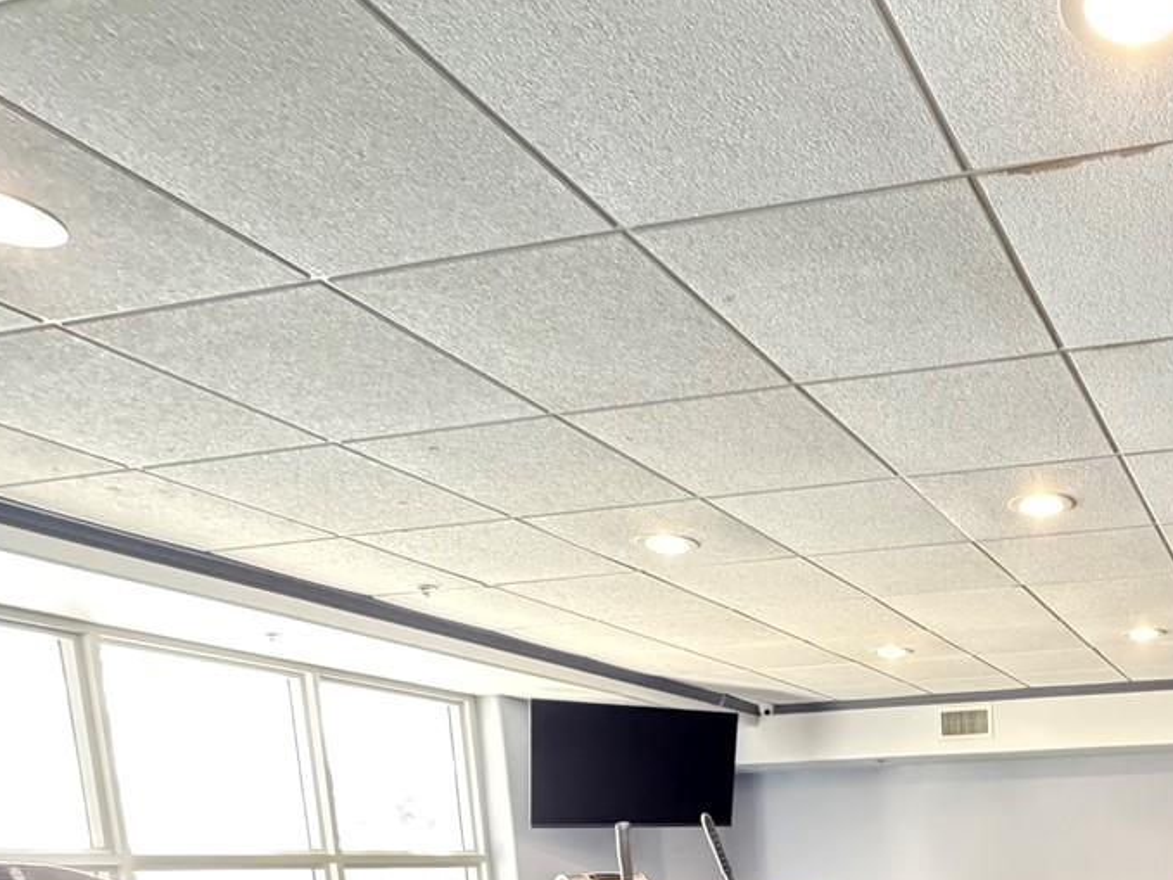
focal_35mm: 33
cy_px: 1023
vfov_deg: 35.1
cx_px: 1113
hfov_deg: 48.0
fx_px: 1118
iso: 1250
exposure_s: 1/60
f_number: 2.2
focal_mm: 2.22
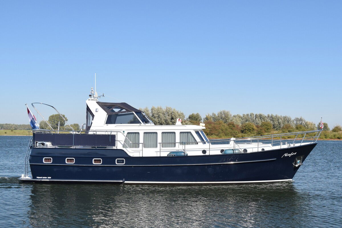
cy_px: 114
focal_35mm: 45
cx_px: 171
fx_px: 427
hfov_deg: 43.6
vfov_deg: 29.9
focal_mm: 30
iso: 200
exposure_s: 1/320
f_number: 5.6
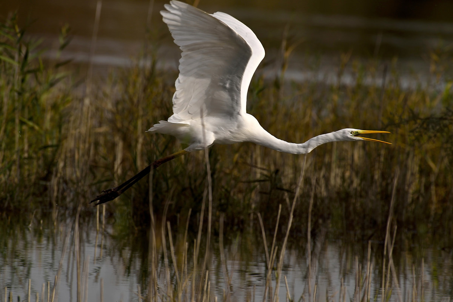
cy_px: 151
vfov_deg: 2.3
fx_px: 7549
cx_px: 226
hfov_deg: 3.4
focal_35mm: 600
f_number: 8
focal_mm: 600
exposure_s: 1/1600
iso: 320
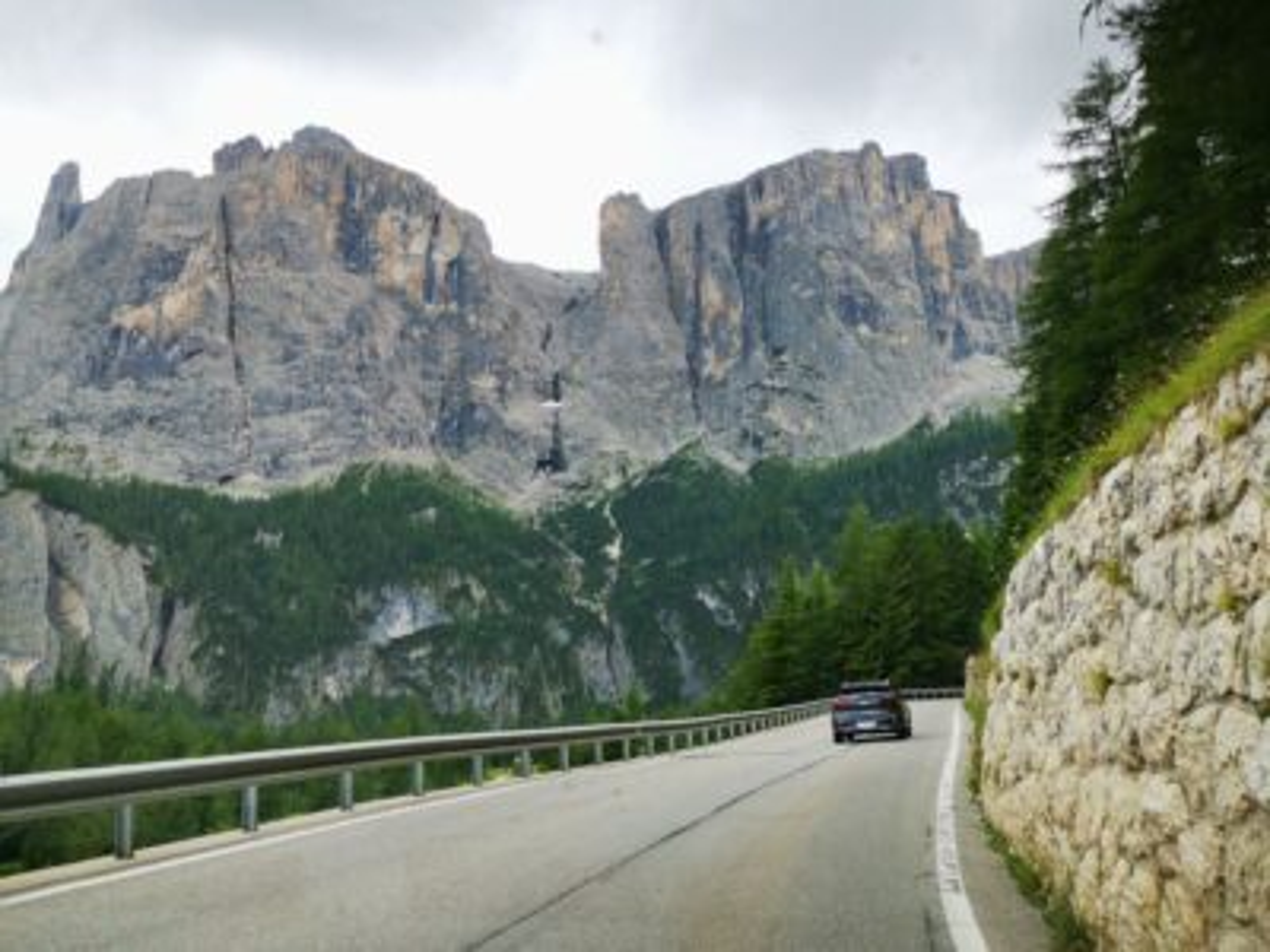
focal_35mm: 33
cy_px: 476
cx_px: 635
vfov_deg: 42.9
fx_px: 1211
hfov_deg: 55.4
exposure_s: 1/706
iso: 50
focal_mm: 4.75
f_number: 1.8
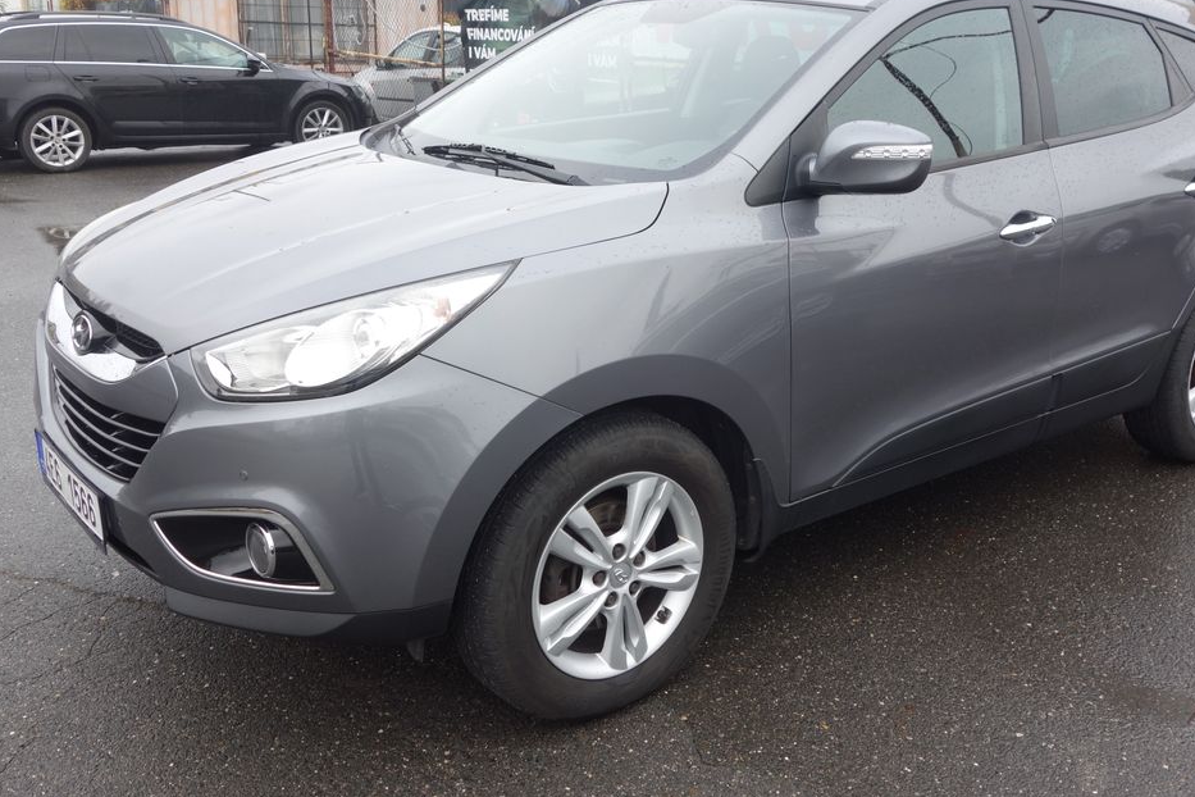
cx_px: 658
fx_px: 1195
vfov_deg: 36.8
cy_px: 350
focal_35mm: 36
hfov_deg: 53.0
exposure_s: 1/100
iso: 125
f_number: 5
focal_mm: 10.4
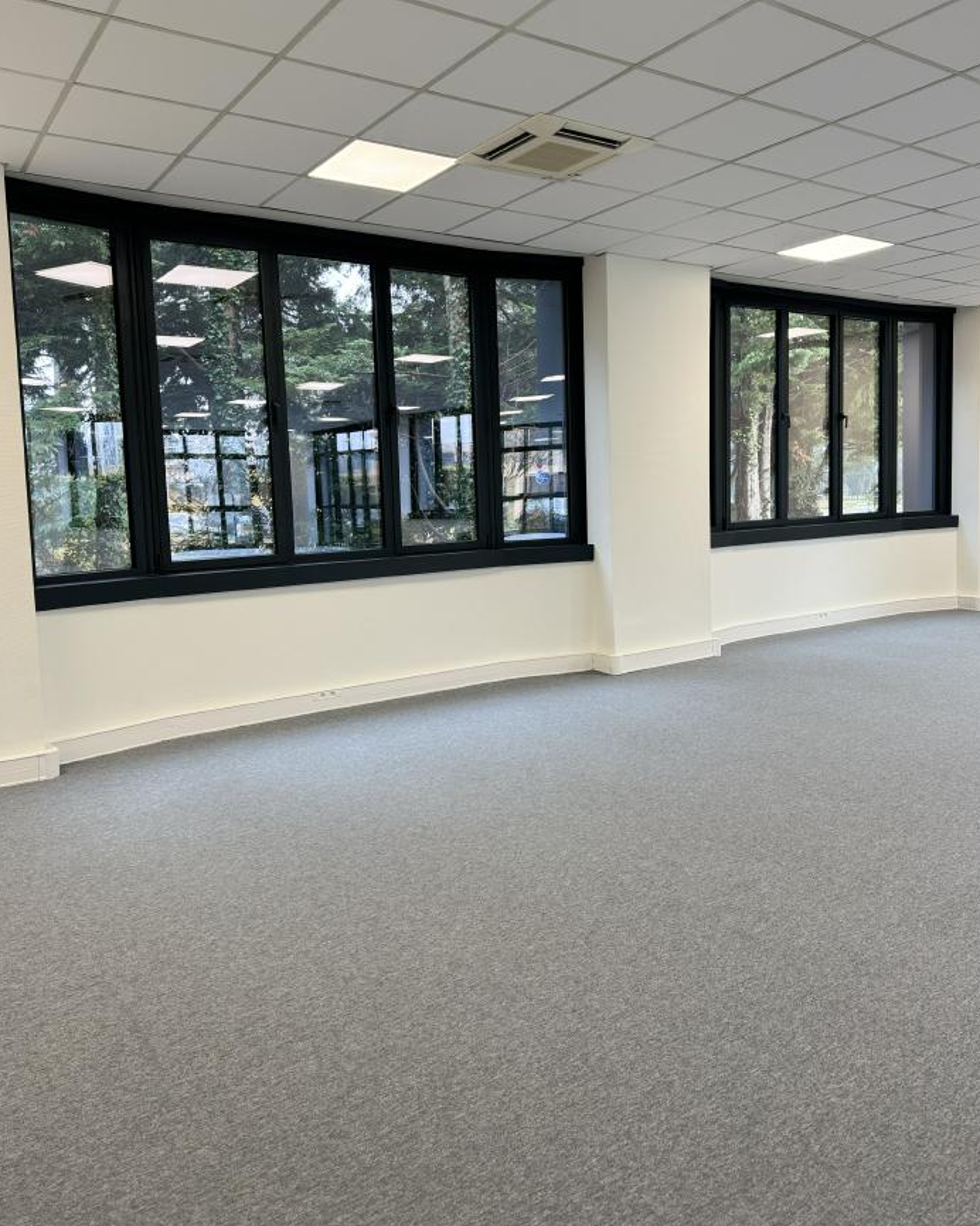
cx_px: 489
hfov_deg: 54.9
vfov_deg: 65.9
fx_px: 943
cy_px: 566
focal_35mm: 26
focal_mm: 6.86
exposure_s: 1/100
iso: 80
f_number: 1.78
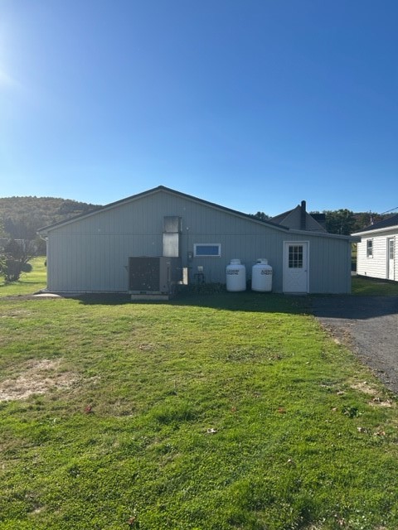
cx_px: 199
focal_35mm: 26
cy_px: 265
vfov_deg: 67.3
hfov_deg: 53.1
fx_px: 399
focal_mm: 5.7
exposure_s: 1/4831
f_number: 1.5
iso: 50
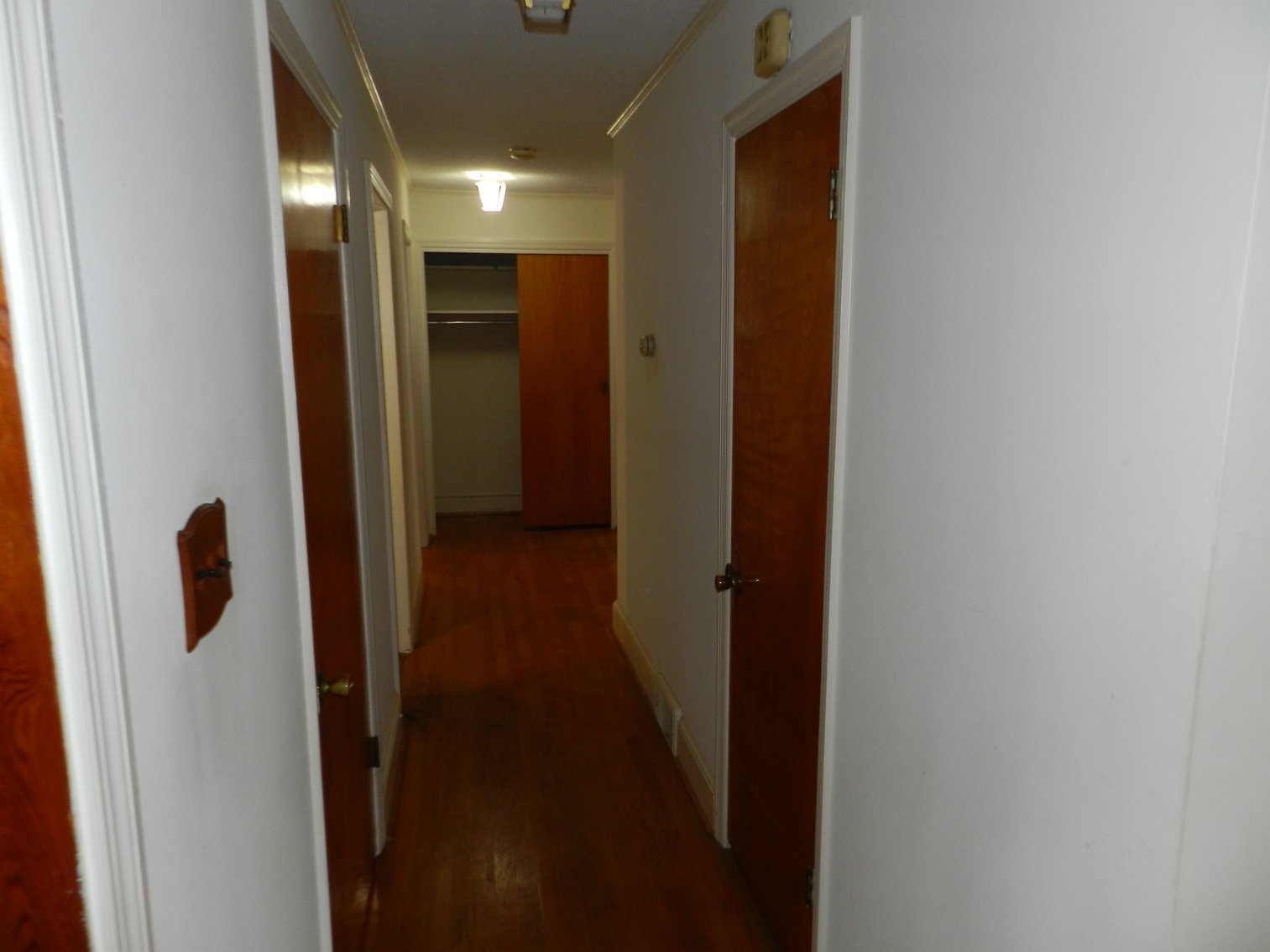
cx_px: 635
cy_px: 476
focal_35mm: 23
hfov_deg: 73.9
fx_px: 844
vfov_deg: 58.9
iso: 200
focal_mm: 4
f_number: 3.4
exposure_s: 1/30
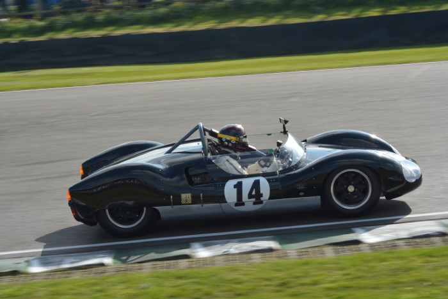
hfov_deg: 19.5
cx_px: 224
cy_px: 150
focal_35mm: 105
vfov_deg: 13.0
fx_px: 1307
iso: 400
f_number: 13
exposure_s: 1/320
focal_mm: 70
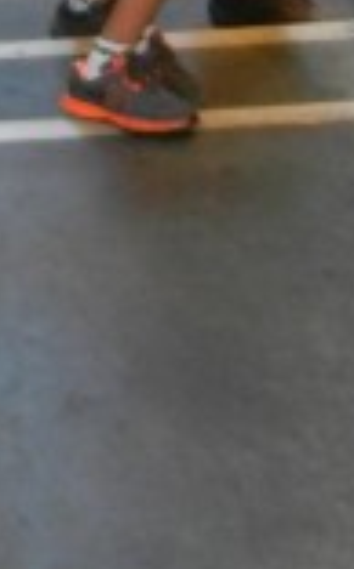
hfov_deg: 8.3
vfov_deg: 11.2
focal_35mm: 157
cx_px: -29
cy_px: -777
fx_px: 2432
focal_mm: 5.4
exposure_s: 1/6
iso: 200
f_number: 3.5
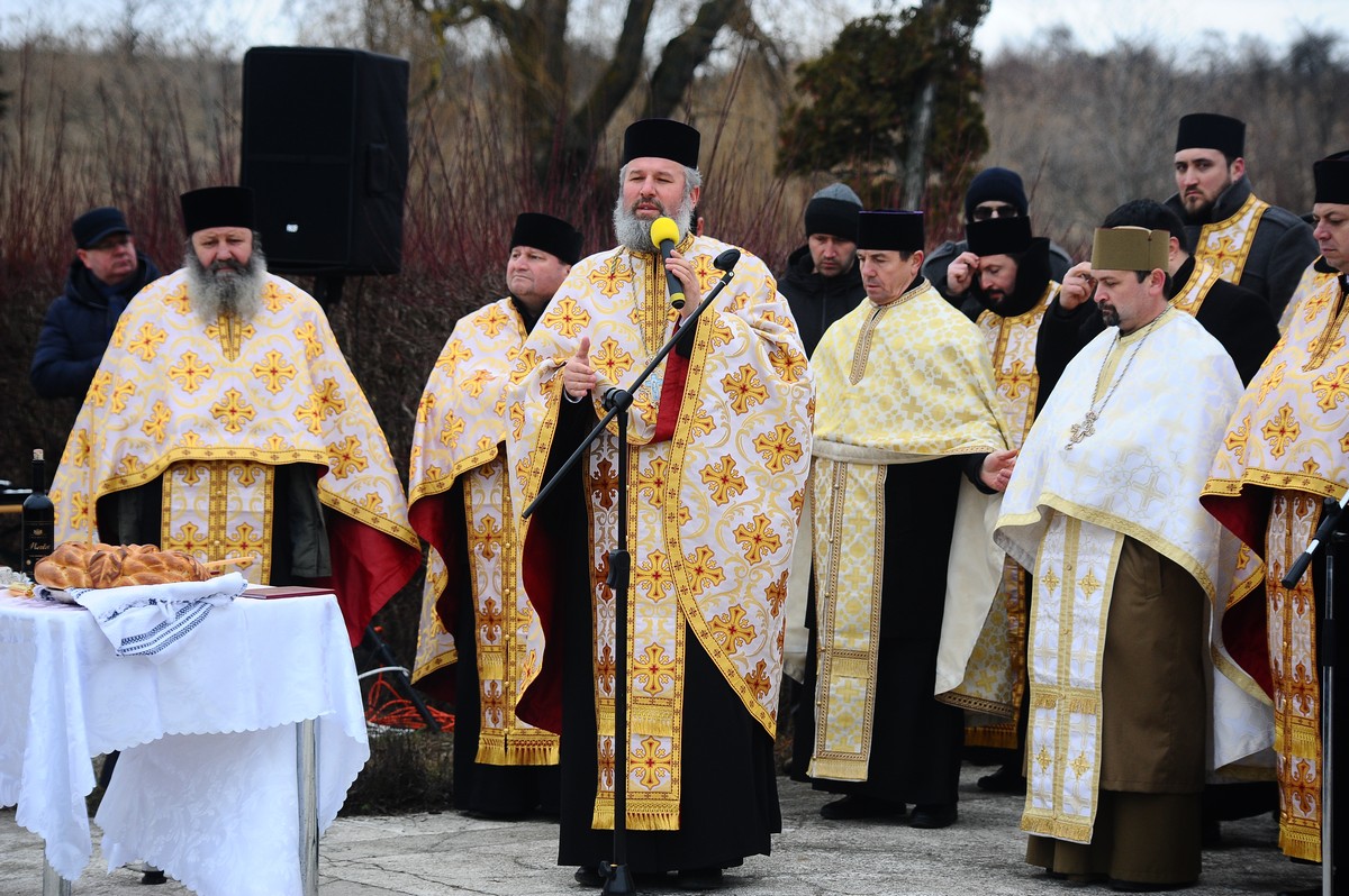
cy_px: 448
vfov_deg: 12.2
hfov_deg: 18.3
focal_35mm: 112
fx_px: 4193
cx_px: 674
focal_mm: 112
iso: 1000
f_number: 5.6
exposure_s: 1/500
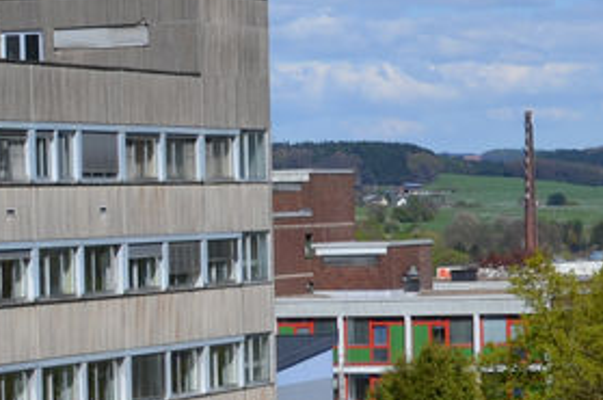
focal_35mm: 234
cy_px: 311
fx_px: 3913
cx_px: -240
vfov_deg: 5.8
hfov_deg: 8.6
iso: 100
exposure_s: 1/320
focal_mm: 34
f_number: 9
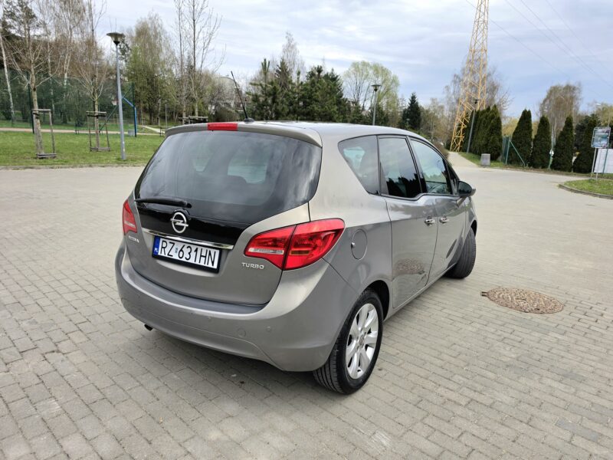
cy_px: 230
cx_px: 306
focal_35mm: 23
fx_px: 407
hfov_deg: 73.9
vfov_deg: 58.9
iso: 64
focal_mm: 6.5
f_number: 1.4
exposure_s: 1/5000
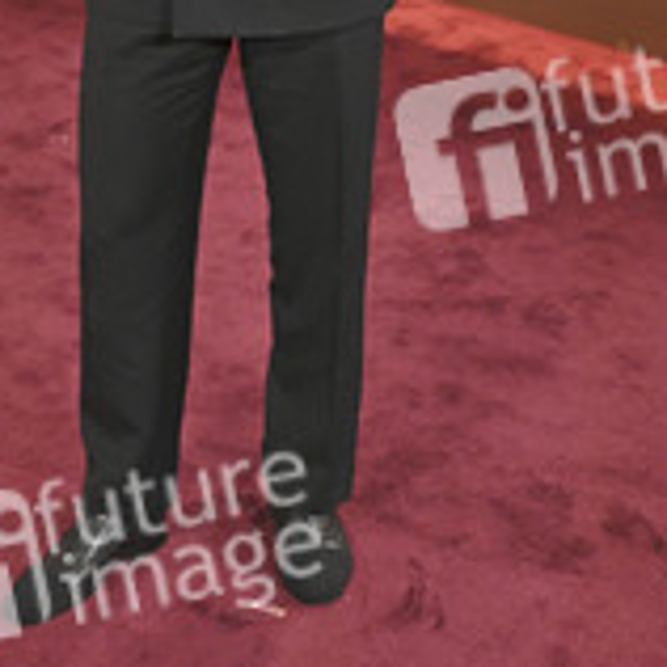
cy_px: -80
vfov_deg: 19.7
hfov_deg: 20.6
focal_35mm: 84
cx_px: 228
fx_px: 1831
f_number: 5.6
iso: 2500
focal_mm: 39
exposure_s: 1/320
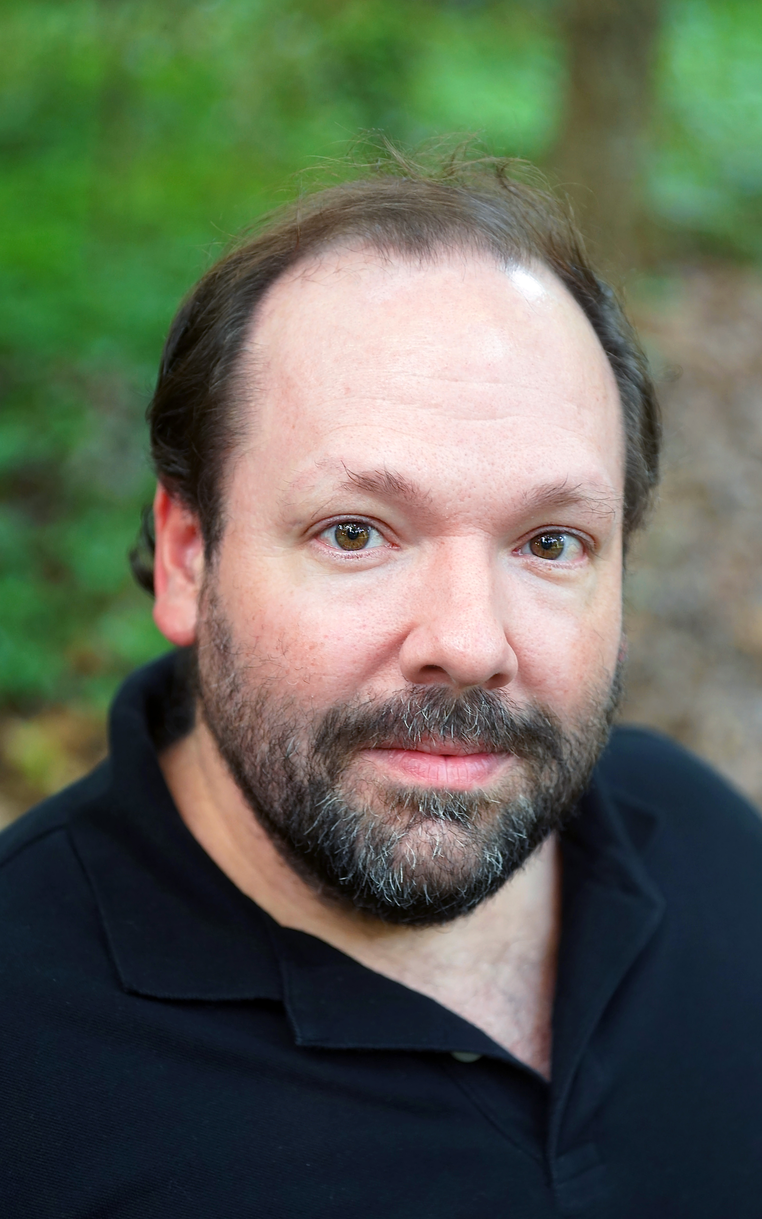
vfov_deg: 26.5
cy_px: 652
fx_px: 2592
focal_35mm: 78
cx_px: 371
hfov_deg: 16.7
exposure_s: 1/40
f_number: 2.8
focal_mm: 60
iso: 800
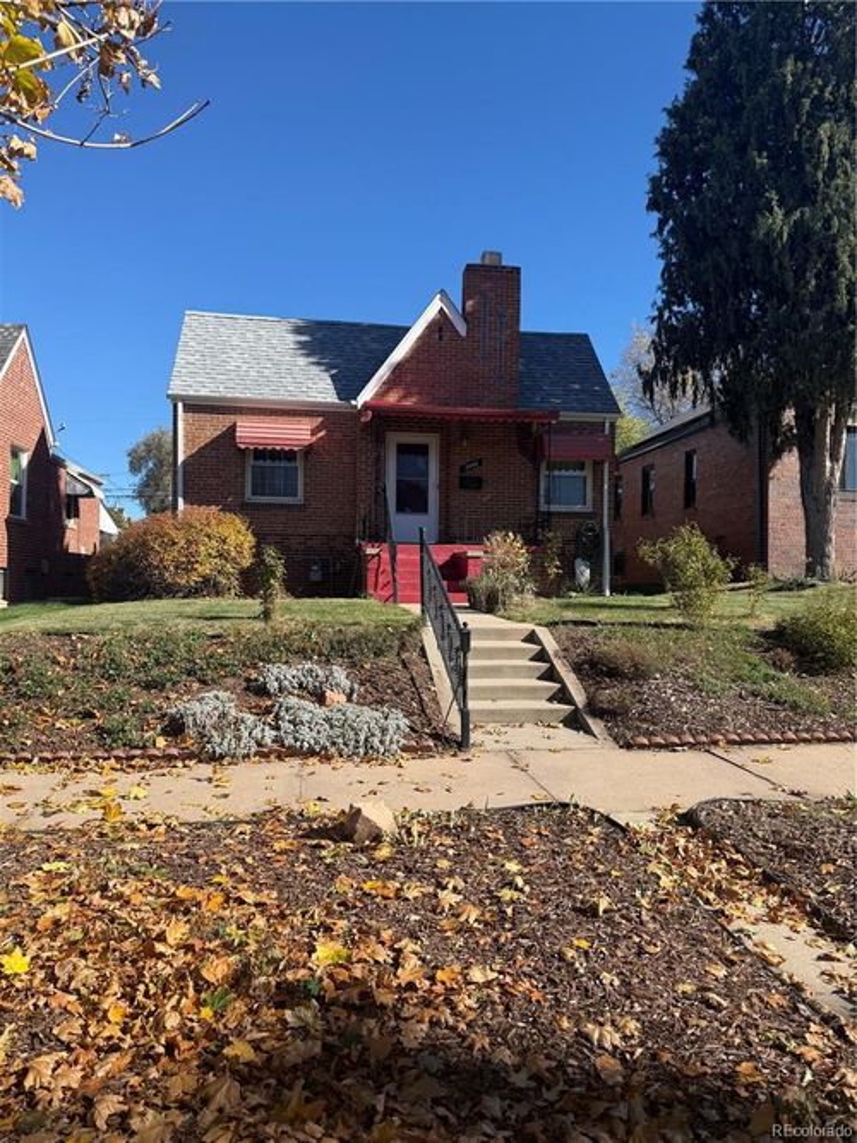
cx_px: 428
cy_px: 572
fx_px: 792
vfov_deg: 71.6
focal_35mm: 24
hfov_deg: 56.8
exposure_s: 1/2703
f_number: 1.78
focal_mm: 6.76
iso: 80
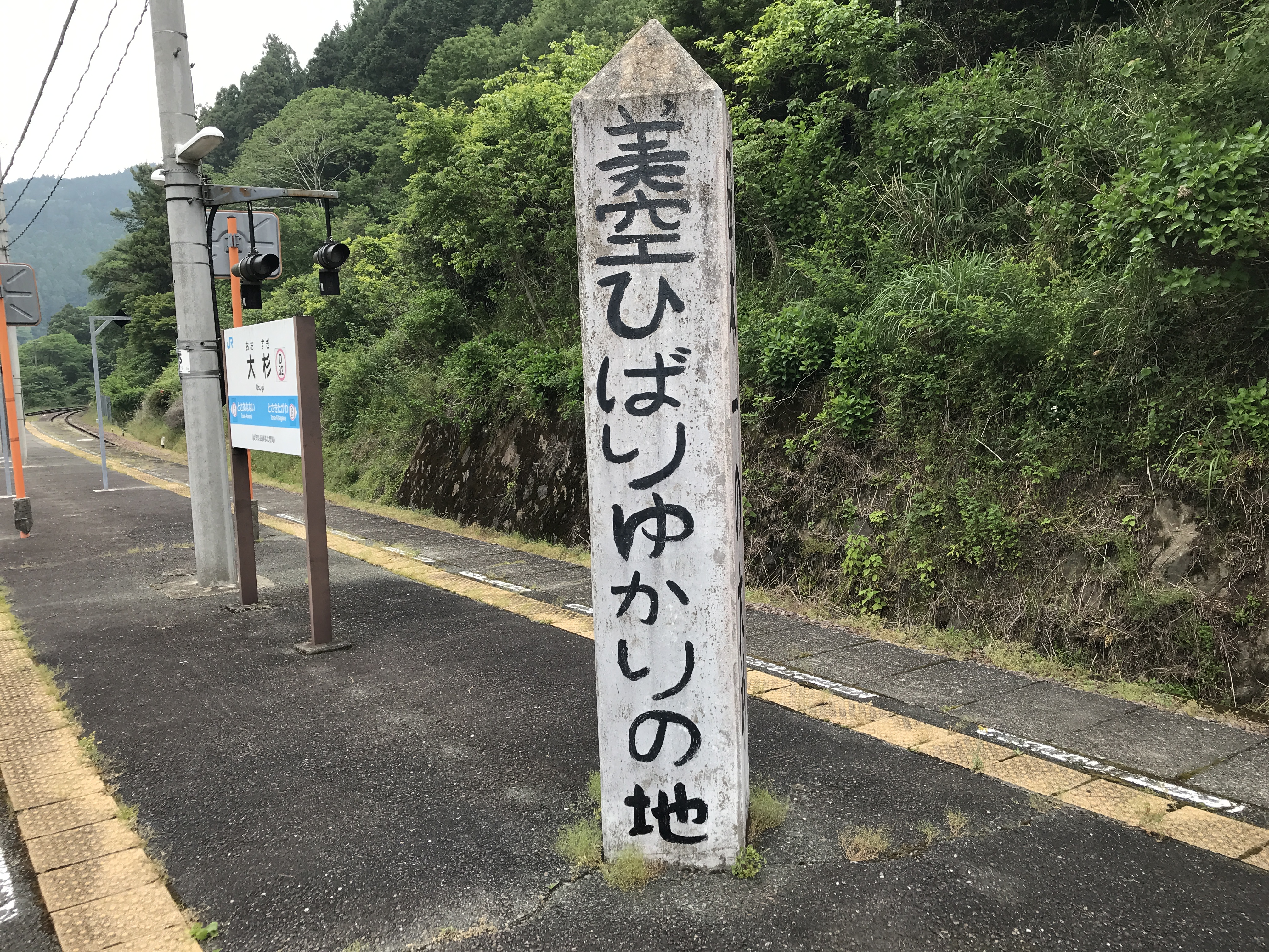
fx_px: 1026
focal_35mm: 28
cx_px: 634
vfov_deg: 49.7
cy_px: 476
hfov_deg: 63.4
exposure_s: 1/474
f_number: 1.8
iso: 20
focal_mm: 3.99
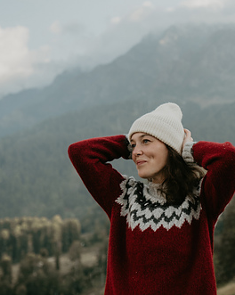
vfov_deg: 21.8
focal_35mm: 88
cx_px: 158
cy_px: 148
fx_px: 766
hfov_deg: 17.4
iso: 200
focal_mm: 41.4
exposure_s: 1/1000
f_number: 2.8
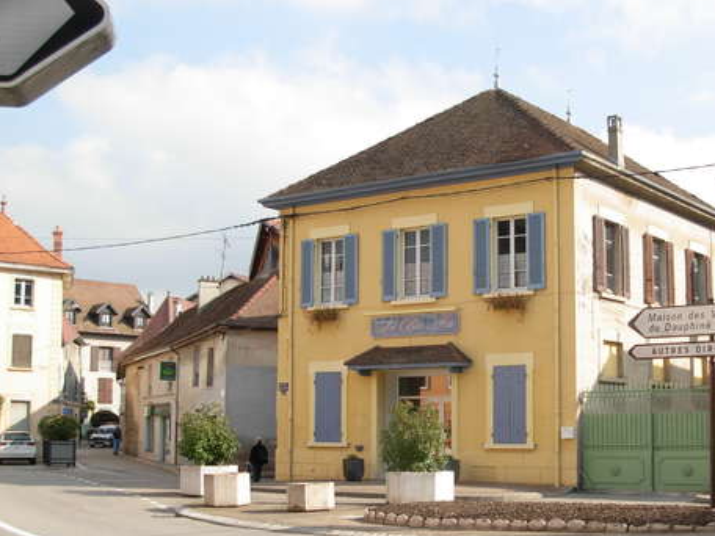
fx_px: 1033
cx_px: 458
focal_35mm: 50
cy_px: 340
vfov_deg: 29.0
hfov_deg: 37.9
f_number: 2.9
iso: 79
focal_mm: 6.3
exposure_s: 1/683
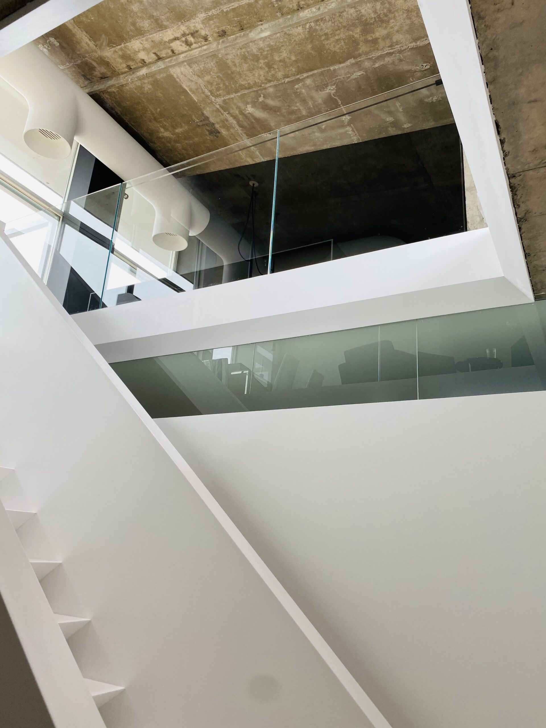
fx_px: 547
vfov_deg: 67.3
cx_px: 273
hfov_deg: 53.1
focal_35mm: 26
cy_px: 364
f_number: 1.8
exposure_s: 1/121
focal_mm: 4.25
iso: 64
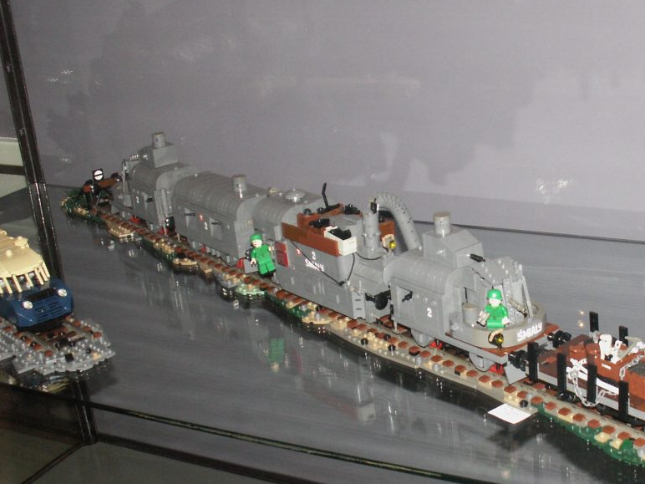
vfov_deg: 25.1
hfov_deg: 32.8
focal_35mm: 58
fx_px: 1081
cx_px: 455
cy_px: 315
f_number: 2.8
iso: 160
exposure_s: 1/60
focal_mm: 5.86
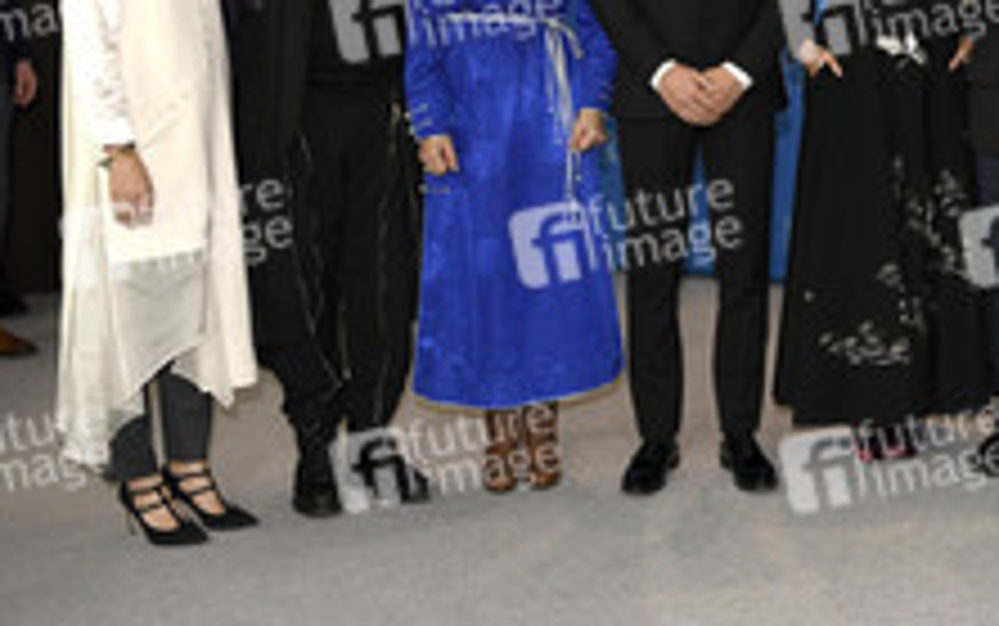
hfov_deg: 32.7
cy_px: 122
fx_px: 1580
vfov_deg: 22.1
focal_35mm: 58
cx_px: 956
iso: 800
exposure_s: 1/400
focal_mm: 28
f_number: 3.5
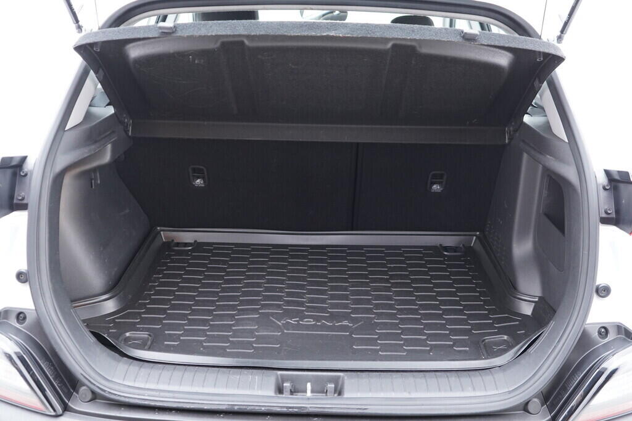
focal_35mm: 36
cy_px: 210
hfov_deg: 53.1
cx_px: 316
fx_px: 632
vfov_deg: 36.9
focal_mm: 24
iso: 800
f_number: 2.8
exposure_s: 1/40
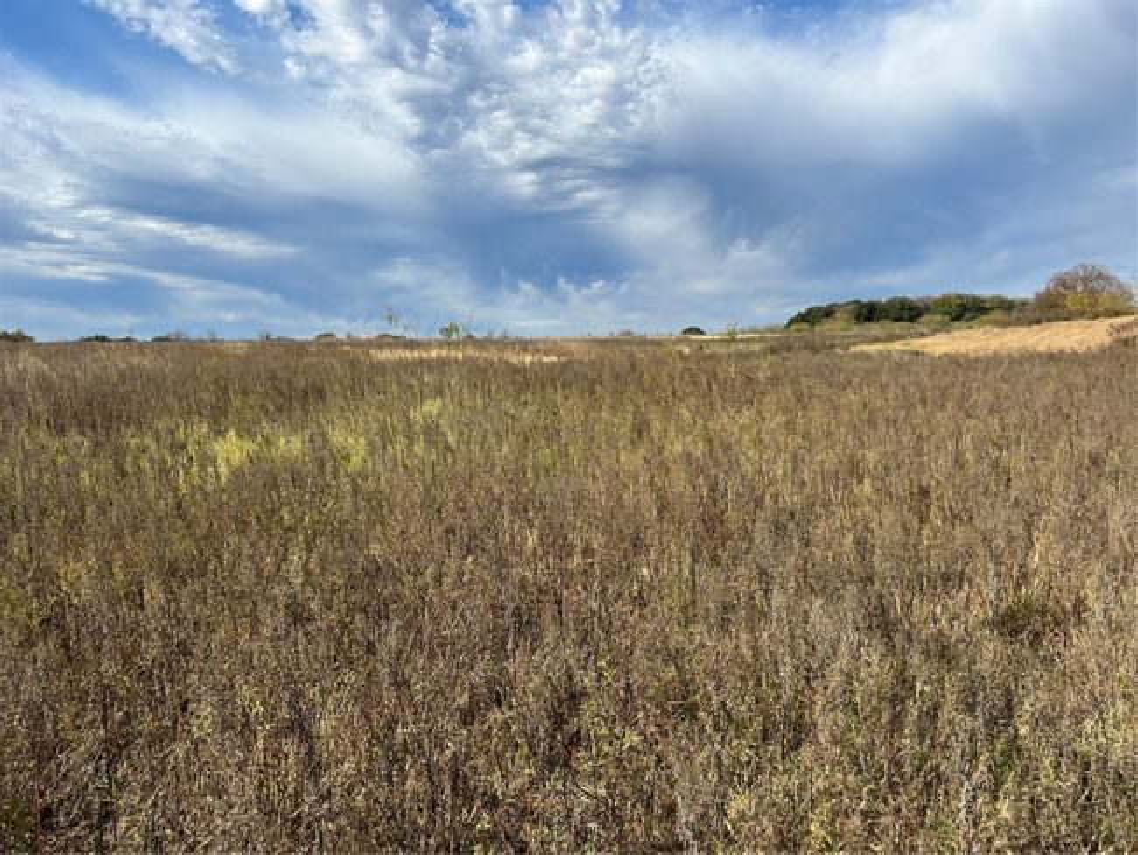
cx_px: 569
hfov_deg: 67.3
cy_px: 428
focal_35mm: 26
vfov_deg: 53.1
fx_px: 855
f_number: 1.5
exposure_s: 1/4831
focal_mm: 5.7
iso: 50
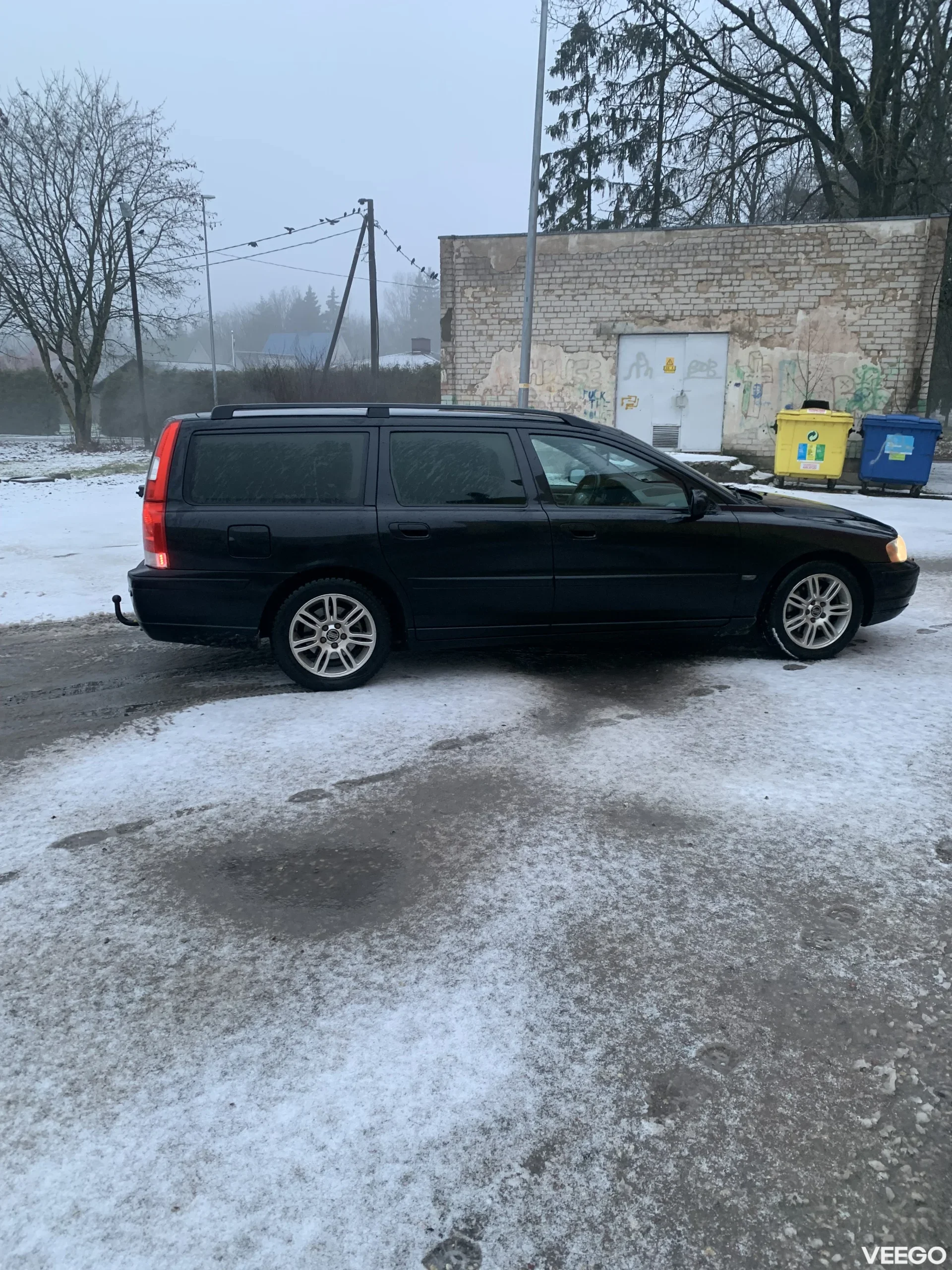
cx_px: 476
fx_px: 953
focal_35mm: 26
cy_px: 635
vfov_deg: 67.3
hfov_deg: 53.1
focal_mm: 4.25
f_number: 1.8
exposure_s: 1/60
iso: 100
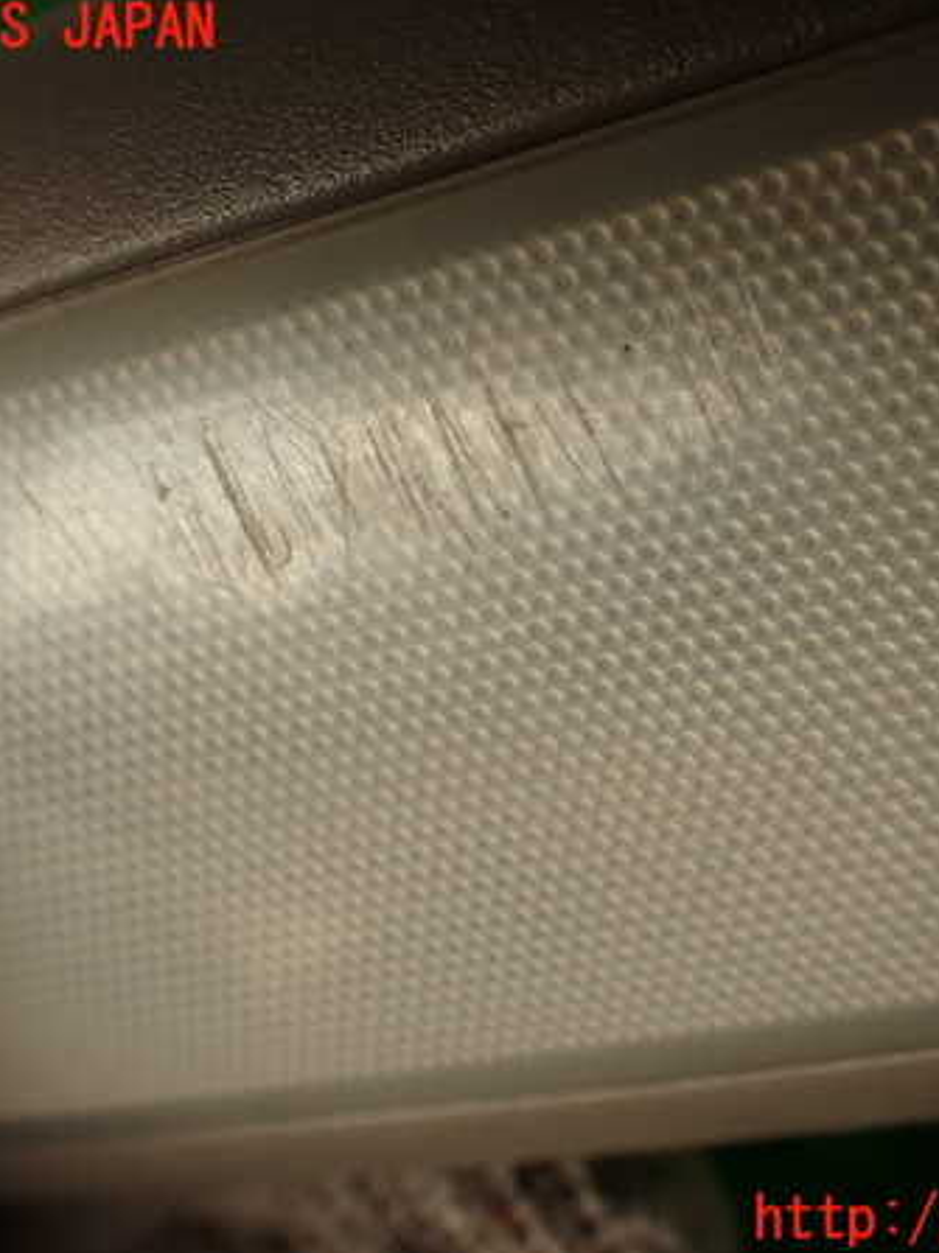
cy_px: 625
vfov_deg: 43.9
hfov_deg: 33.5
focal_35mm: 43
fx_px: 1556
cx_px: 547
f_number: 3.2
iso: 100
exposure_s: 1/160
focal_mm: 5.79
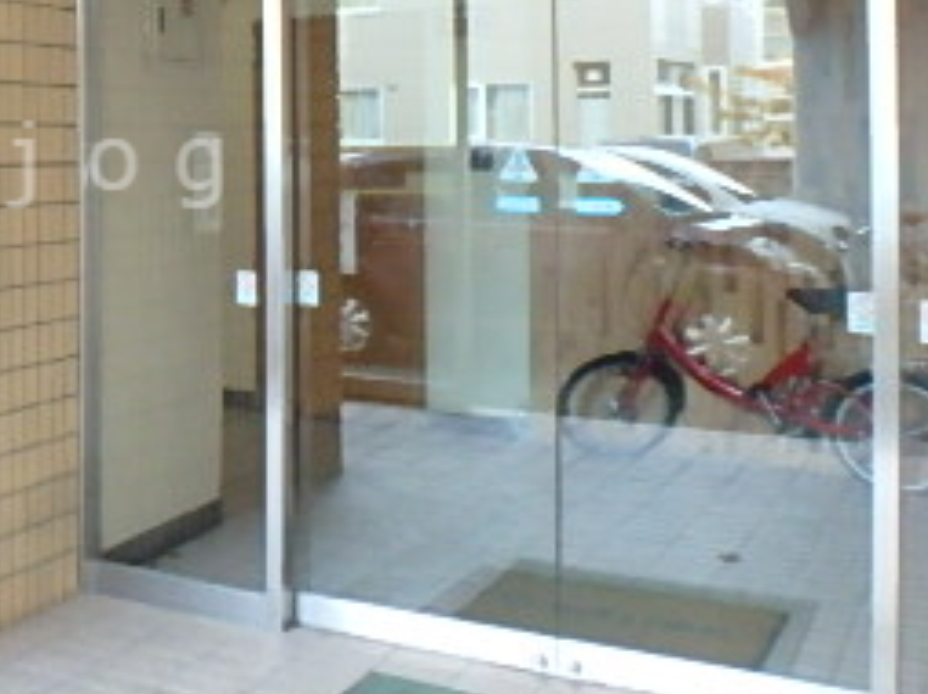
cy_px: 164
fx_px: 1420
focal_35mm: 53
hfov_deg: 33.1
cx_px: -7
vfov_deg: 27.1
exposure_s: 1/30
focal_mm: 3.7
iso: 800
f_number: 3.5
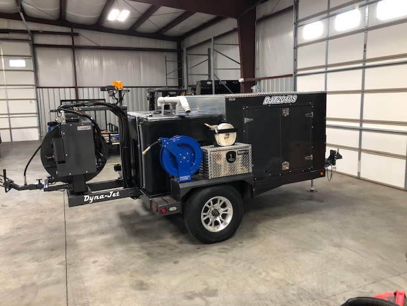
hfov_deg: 63.4
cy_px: 153
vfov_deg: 49.7
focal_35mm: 28
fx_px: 329
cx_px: 204
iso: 40
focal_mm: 3.99
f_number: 1.8
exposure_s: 1/20
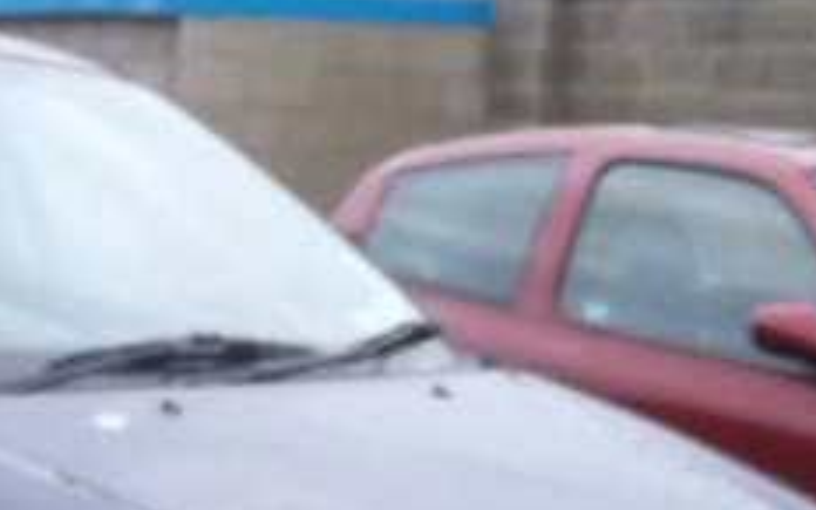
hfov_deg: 24.8
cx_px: 158
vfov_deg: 14.8
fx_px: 1824
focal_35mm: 82
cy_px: 753
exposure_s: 1/25
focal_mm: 5
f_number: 3.5
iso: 200
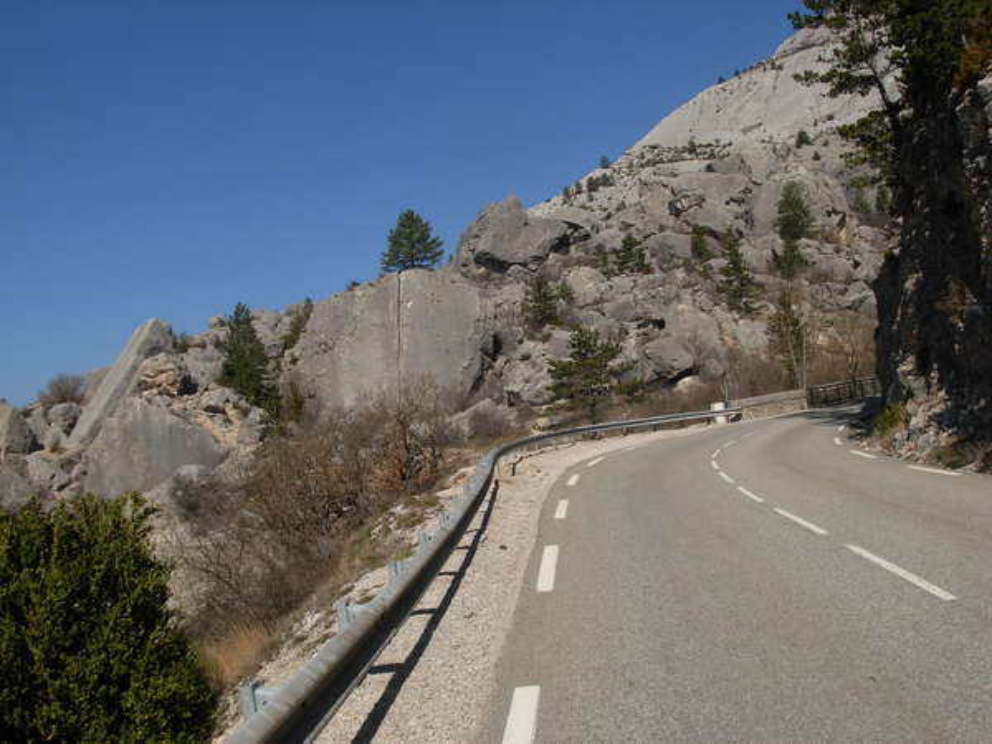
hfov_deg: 49.0
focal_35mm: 38
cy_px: 372
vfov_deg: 37.7
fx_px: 1089
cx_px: 496
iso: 79
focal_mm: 6.3
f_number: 4.9
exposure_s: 1/886
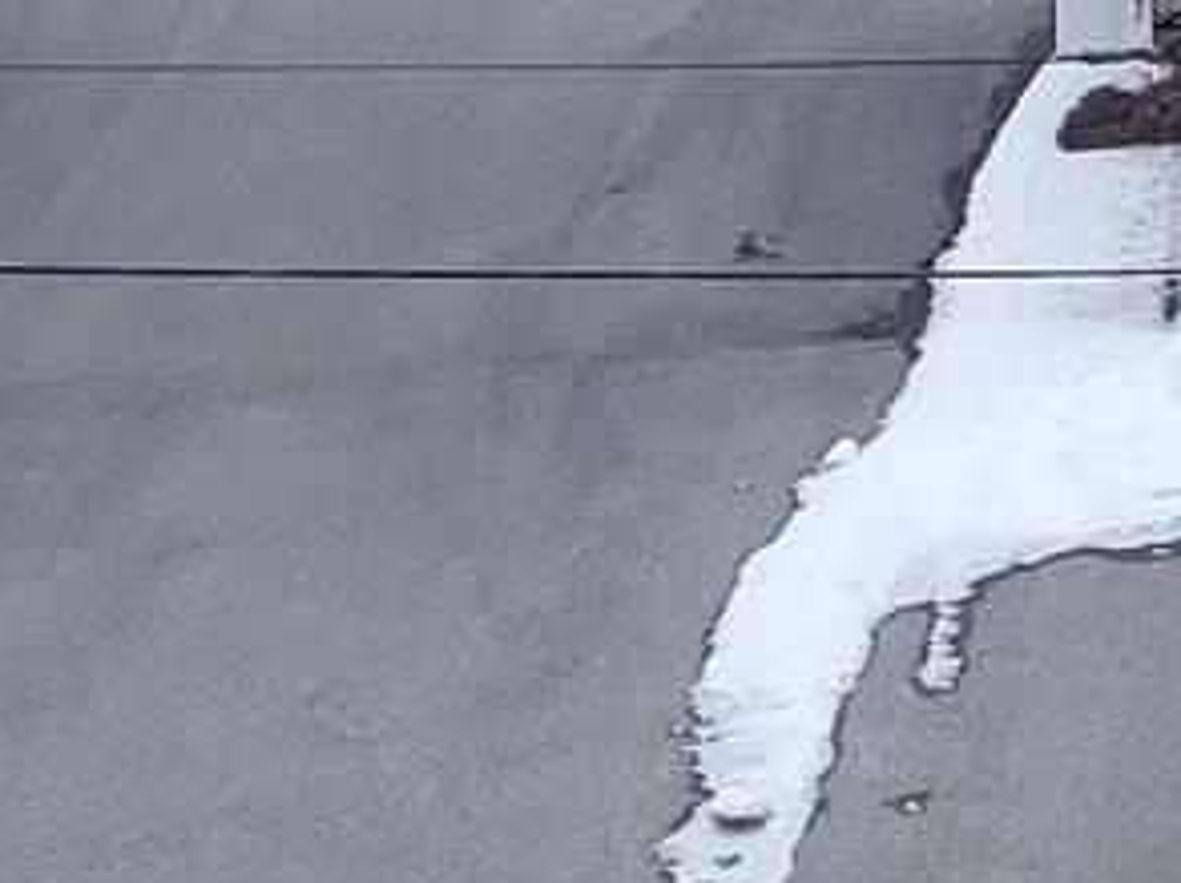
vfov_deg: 8.1
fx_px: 6202
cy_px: 0
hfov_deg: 10.0
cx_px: 2443
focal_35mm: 182
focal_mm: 5.4
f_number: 1.8
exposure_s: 1/541
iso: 40
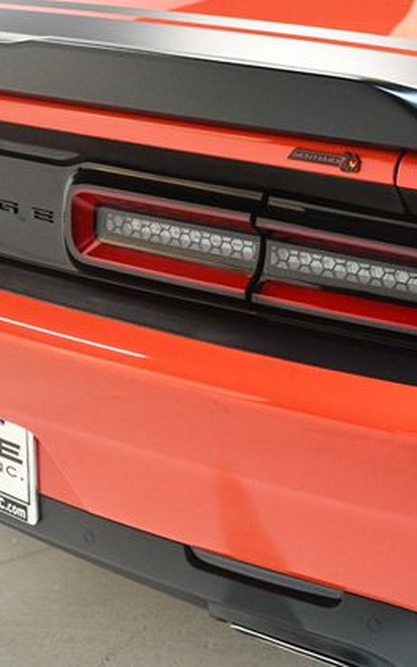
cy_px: 333
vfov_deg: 33.0
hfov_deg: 20.6
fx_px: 1128
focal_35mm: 62
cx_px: 362
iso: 3200
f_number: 4
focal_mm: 27
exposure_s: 1/100
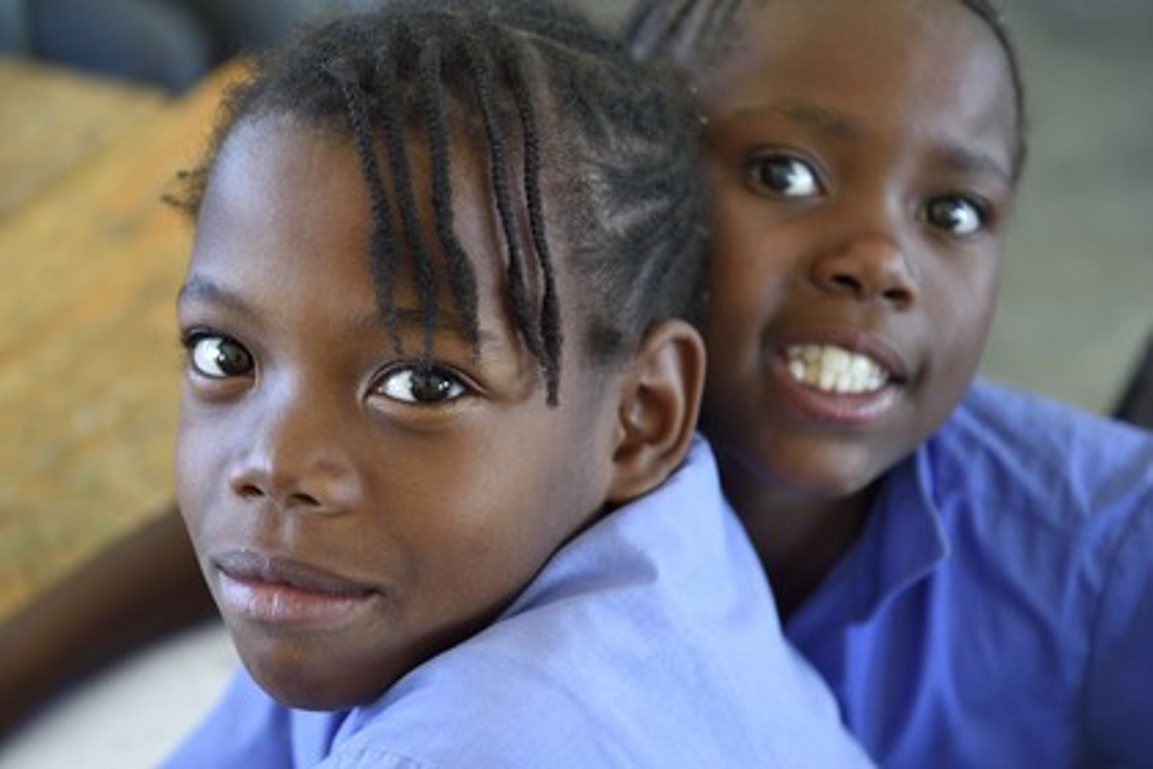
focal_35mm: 70
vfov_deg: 19.5
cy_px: 384
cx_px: 576
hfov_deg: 28.8
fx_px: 2242
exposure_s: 1/125
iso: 800
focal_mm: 70
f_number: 4.5
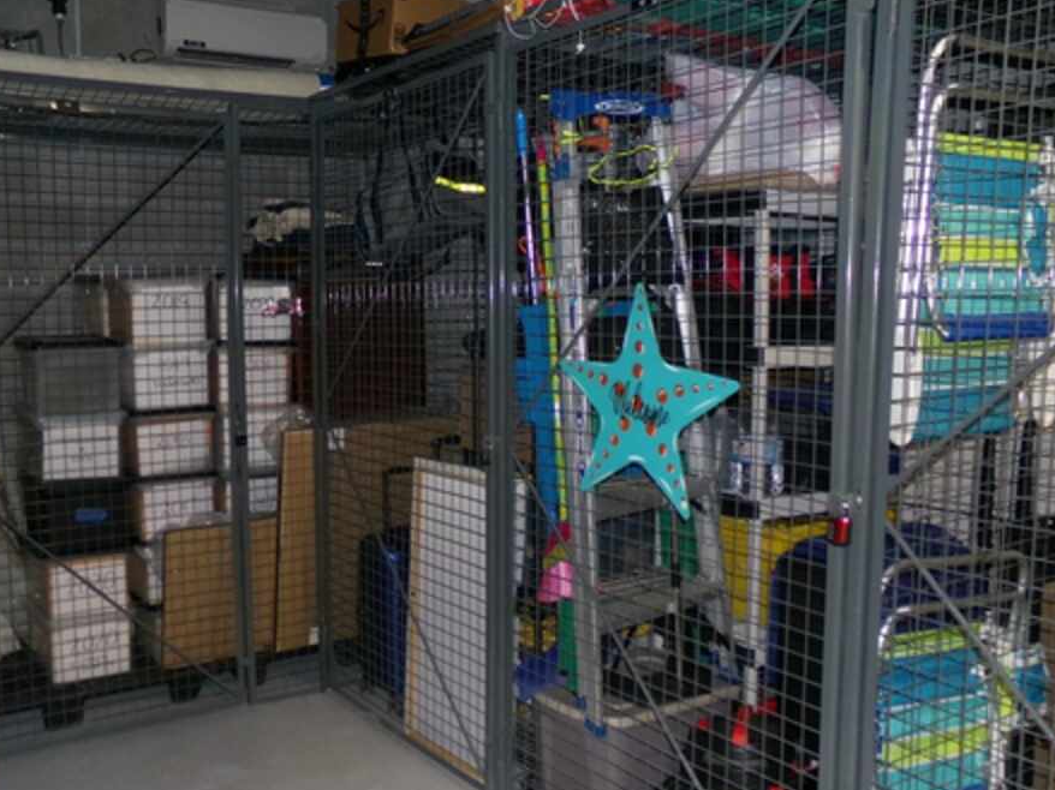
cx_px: 430
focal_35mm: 35
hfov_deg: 52.3
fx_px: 1066
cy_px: 433
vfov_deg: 40.6
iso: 250
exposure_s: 1/34
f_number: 3.7
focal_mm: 4.3
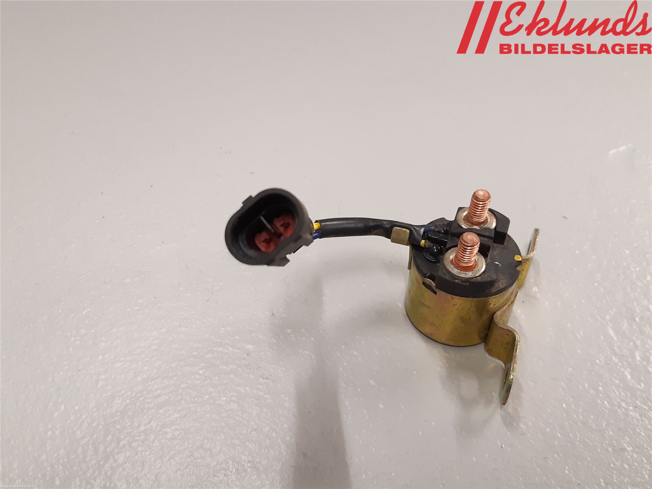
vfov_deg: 53.1
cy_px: 244
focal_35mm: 26
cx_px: 326
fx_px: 490
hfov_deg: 67.3
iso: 160
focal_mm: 3.93
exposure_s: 1/50
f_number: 1.7
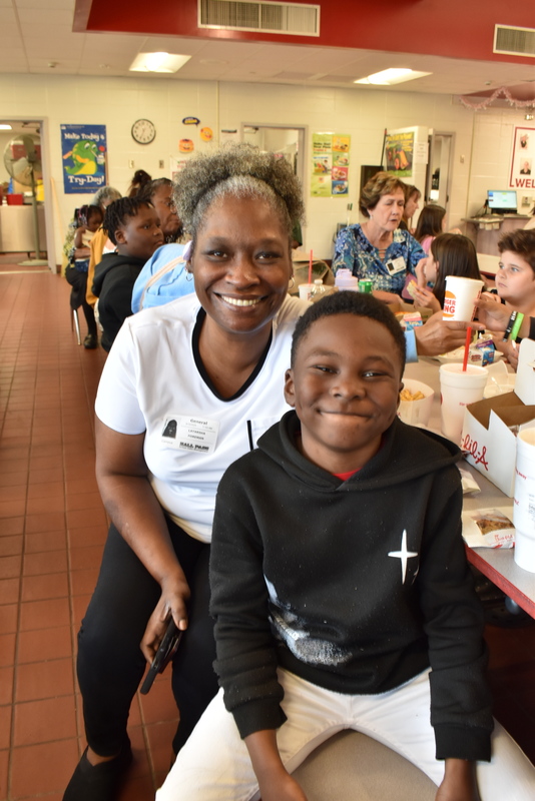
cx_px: 268
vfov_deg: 61.9
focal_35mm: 30
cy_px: 400
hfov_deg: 43.6
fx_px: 668
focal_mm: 20
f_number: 7.1
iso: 720
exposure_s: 1/30
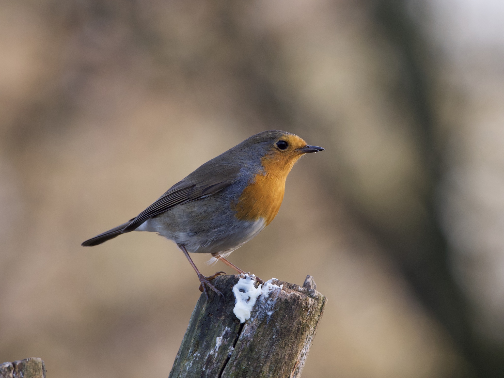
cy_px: 189
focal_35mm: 800
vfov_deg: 1.9
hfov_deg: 2.5
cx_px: 252
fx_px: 11648
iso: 1600
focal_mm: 400
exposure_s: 1/250
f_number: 8
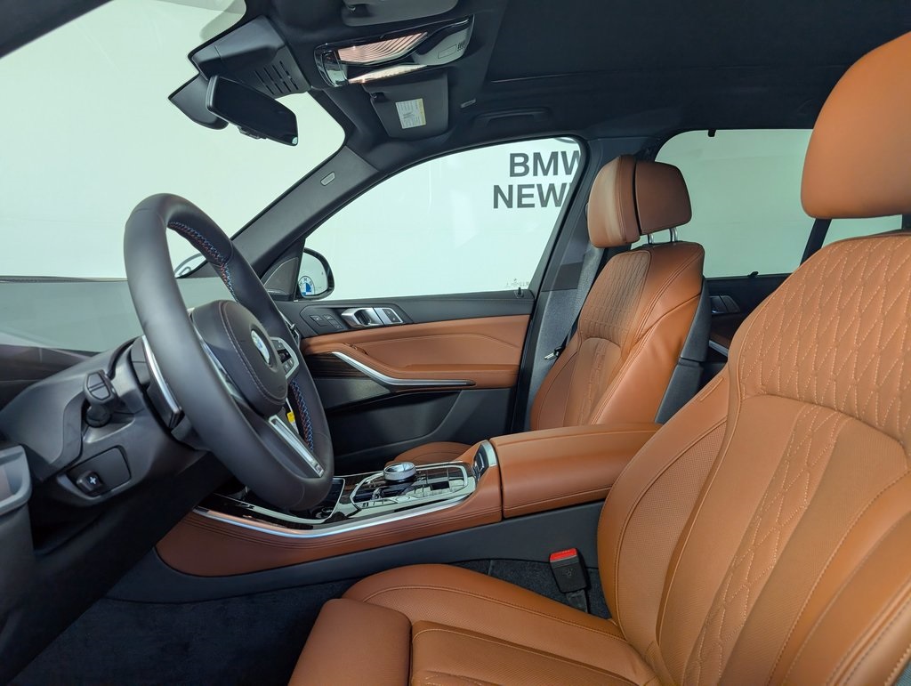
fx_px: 633
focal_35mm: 24
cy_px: 343
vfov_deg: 56.9
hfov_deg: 71.5
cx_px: 456
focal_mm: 6.9
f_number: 1.68
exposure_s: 1/66.3
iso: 38
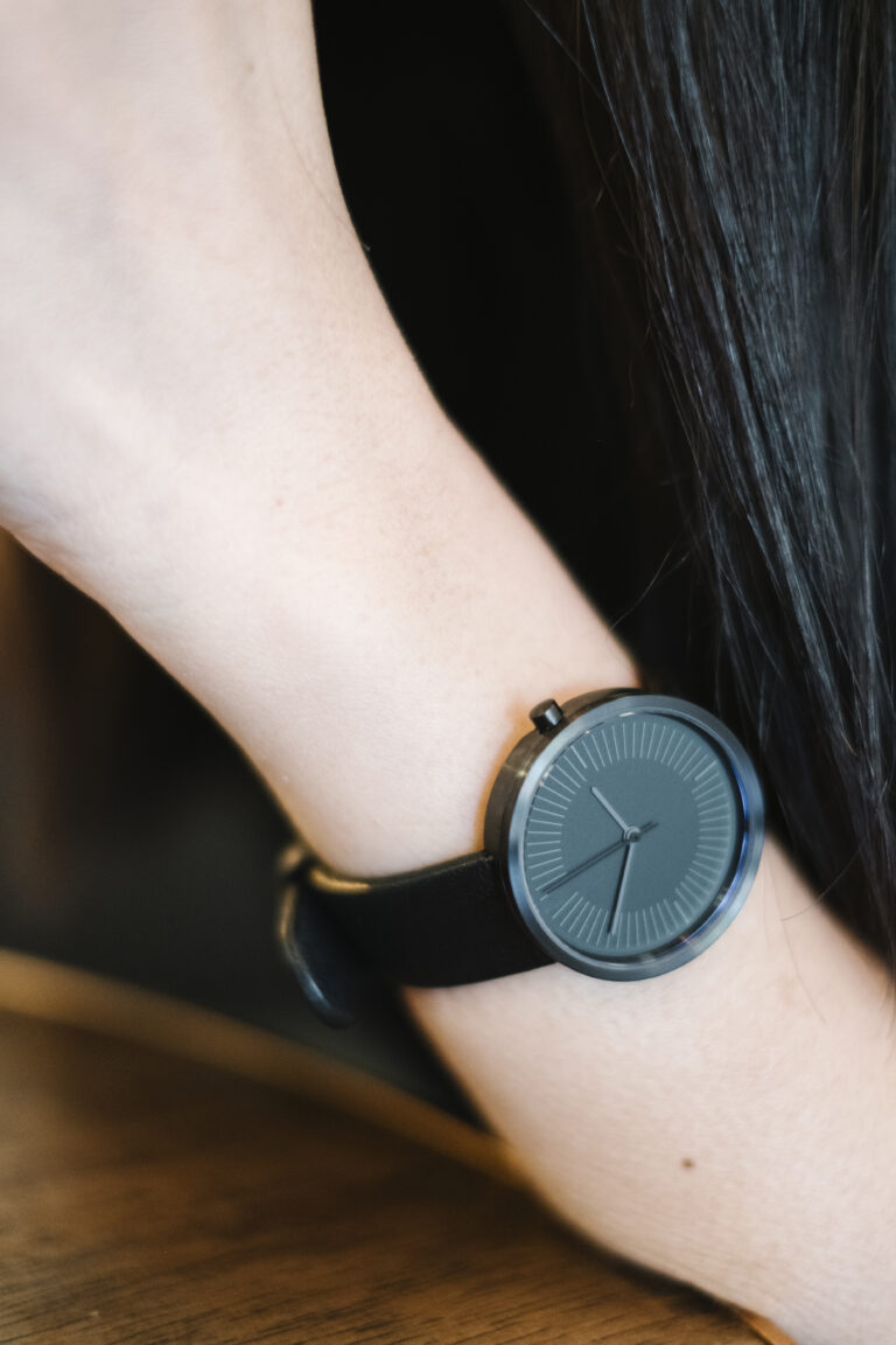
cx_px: 448
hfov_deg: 25.5
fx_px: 1979
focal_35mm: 53
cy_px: 672
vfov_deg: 37.5
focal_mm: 35
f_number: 1.4
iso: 1000
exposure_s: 1/125
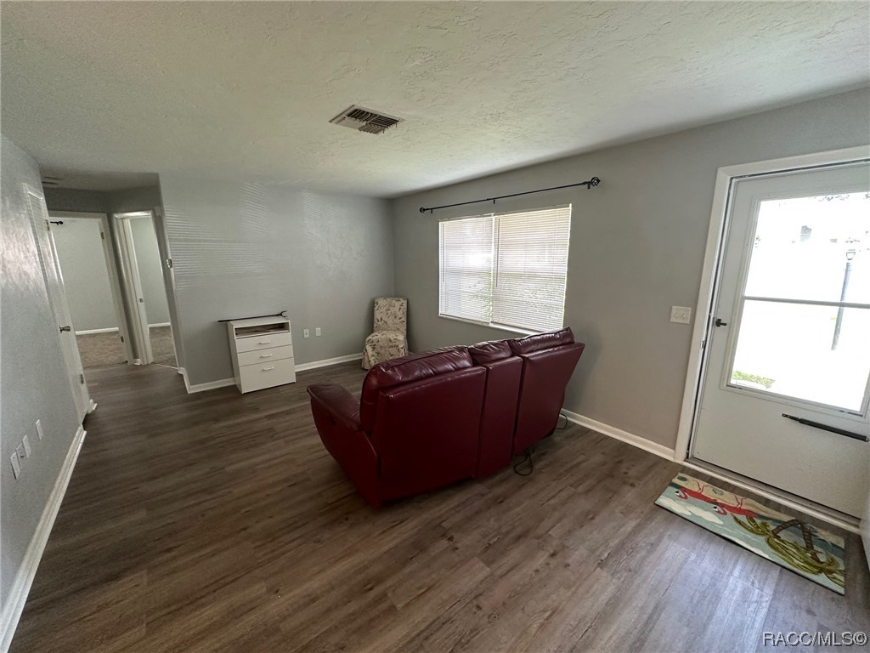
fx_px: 352
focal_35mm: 14
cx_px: 435
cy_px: 326
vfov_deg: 85.7
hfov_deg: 102.1
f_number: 2.2
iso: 250
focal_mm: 2.22
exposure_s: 1/120
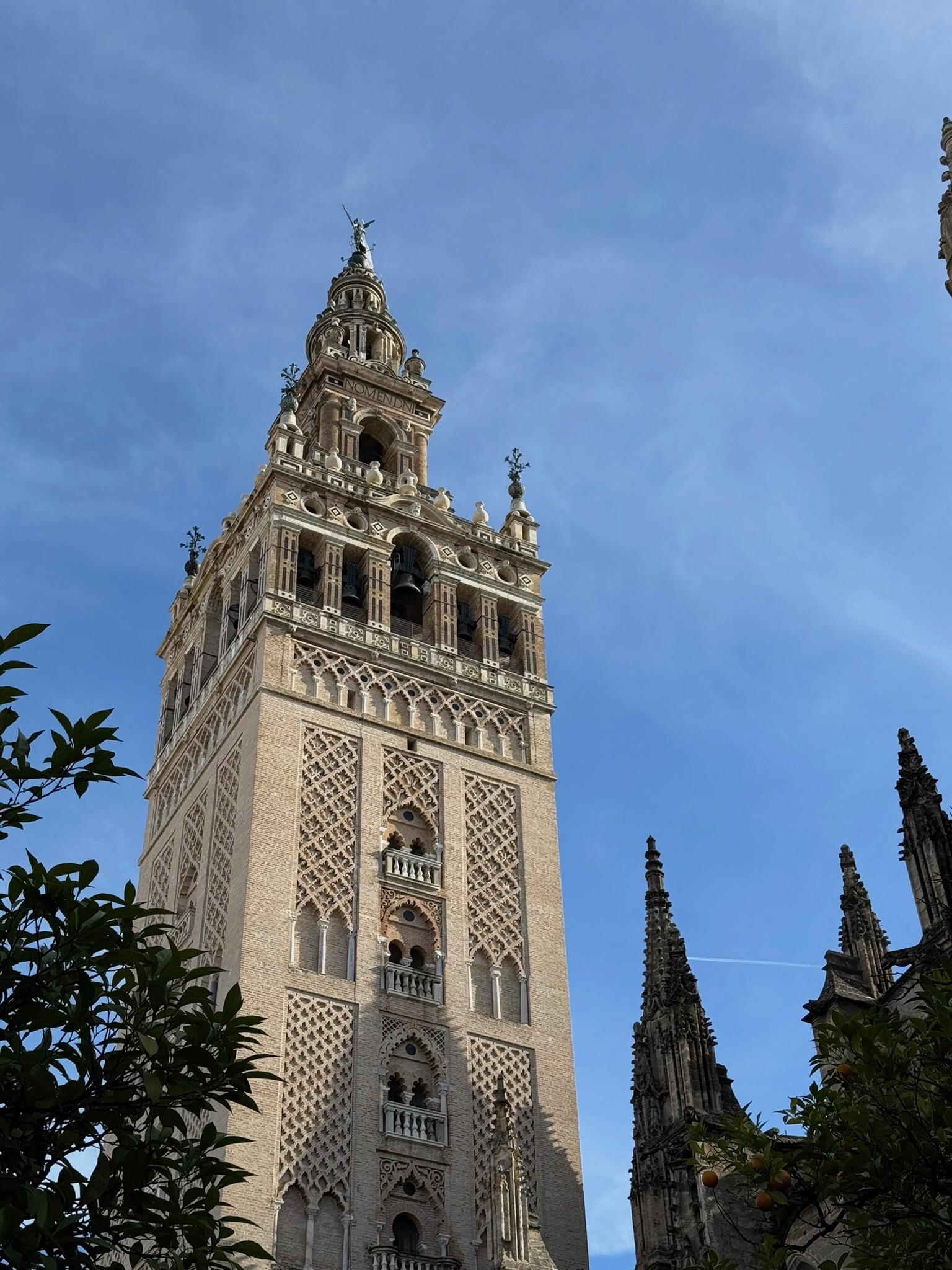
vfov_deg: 39.7
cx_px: 476
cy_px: 635
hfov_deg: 30.3
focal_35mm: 48
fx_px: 1760
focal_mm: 6.76
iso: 64
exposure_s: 1/3226
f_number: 1.78
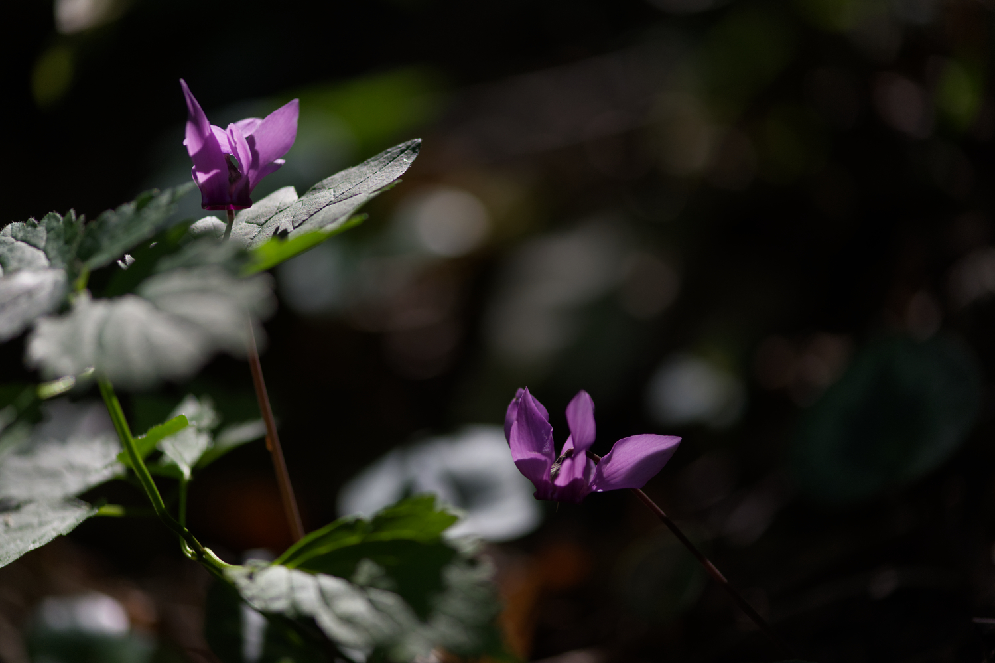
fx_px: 2901
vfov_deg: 13.0
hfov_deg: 19.5
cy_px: 332
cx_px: 498
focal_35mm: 105
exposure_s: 1/2500
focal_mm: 105
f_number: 3
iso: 1000
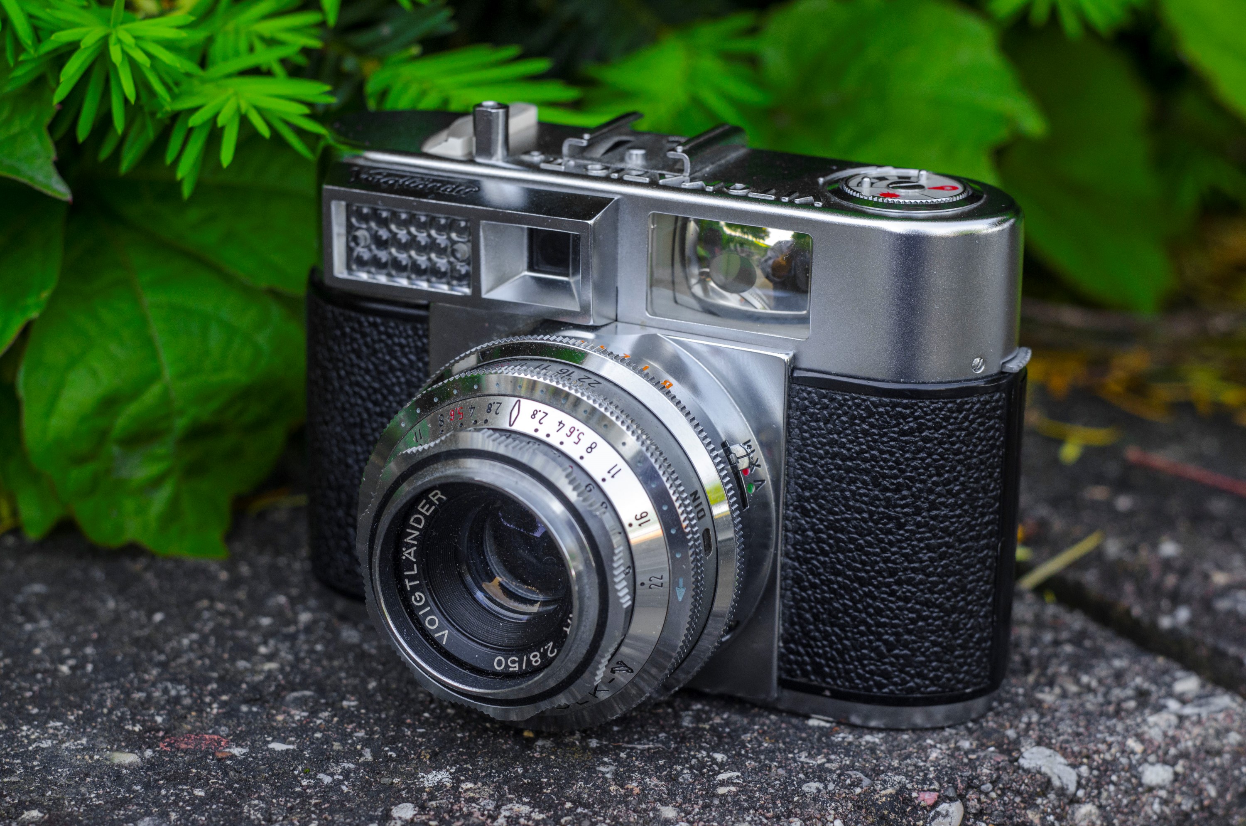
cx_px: 623
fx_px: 1813
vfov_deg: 25.6
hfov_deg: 37.9
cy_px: 413
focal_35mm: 52
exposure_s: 1/160
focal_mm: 35
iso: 500
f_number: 3.5
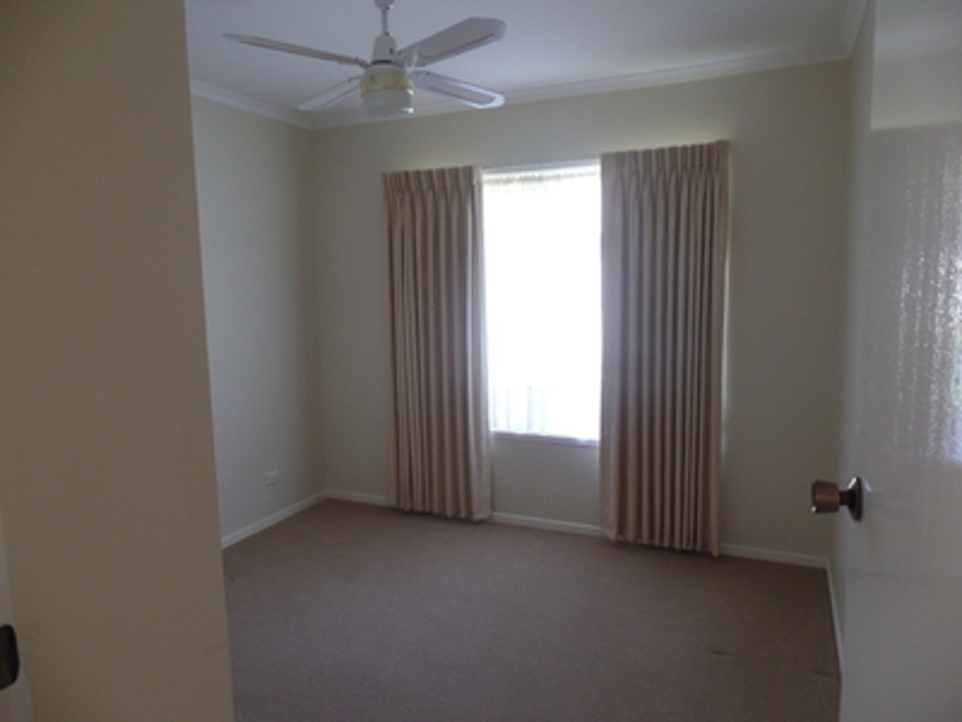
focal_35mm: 23
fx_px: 639
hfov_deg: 73.9
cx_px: 481
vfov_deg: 58.9
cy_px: 361
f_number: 2.8
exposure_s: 1/30
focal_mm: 4.1
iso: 240
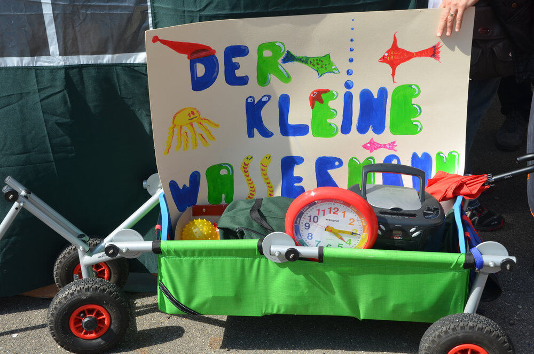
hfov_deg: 37.9
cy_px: 177
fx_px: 777
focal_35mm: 52
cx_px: 267
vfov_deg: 25.6
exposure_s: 1/250
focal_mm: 35
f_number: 8
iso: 110
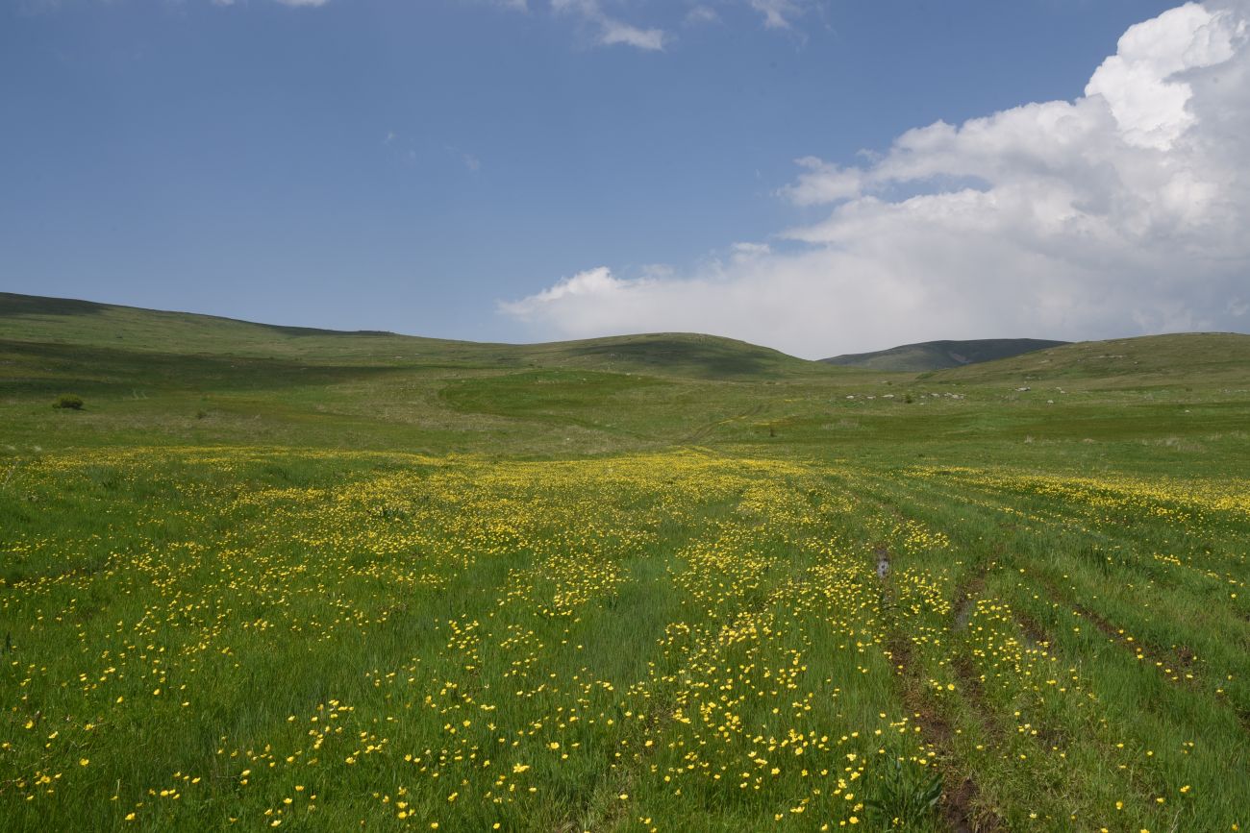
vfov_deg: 41.1
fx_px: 1111
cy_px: 416
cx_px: 625
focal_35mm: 32
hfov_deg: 58.7
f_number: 13
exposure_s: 1/160
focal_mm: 32
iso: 100
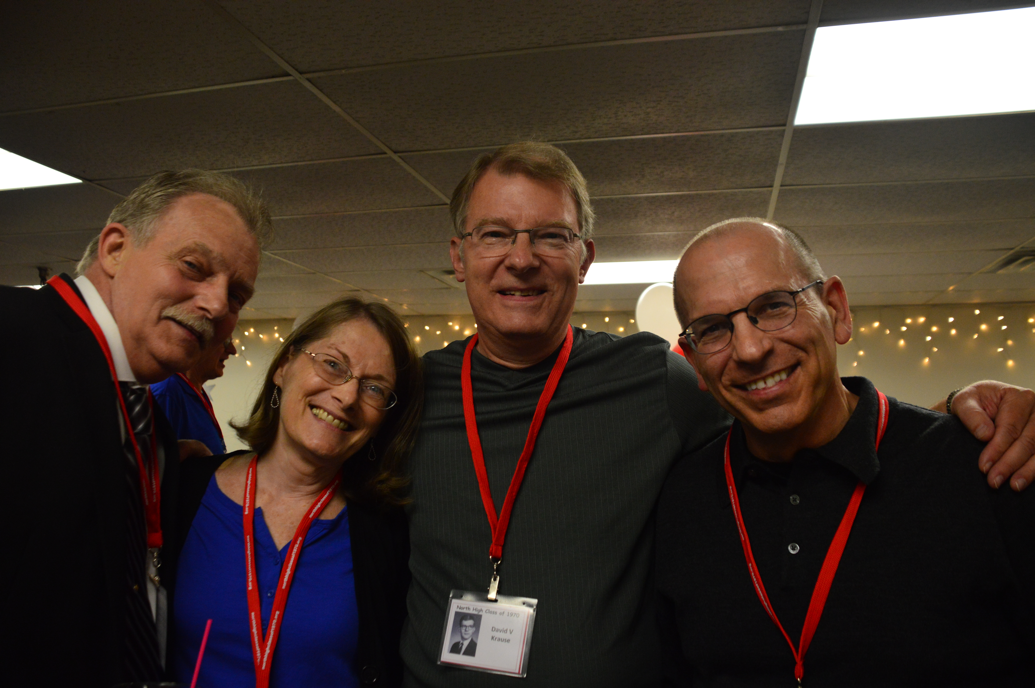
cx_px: 518
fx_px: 776
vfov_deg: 47.8
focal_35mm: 27
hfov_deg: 67.4
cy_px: 344
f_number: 3.5
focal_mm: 18
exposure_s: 1/50
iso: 800
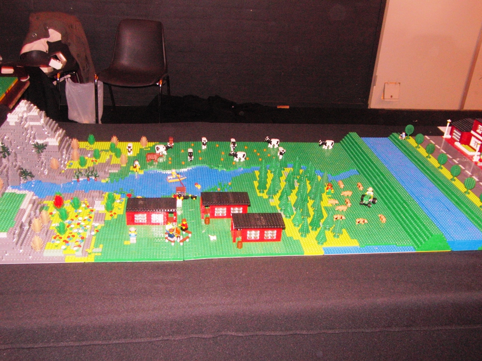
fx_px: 515
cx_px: 241
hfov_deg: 50.1
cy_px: 180
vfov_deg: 38.7
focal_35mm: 37
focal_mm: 6.5
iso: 400
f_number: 3
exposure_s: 1/15
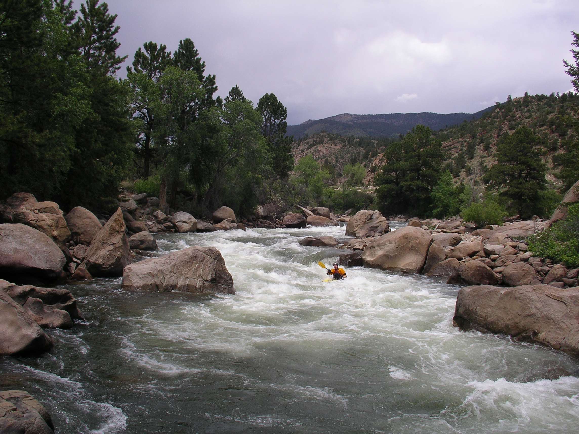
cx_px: 290
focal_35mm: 37
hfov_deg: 50.2
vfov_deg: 38.6
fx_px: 618
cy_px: 217
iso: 50
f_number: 6.9
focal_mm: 5.7
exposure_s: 1/250
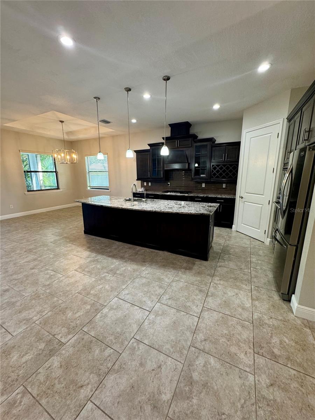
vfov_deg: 102.1
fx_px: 170
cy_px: 210
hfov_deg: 85.7
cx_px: 158
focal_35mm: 14
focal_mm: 2.22
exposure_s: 1/60
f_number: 2.2
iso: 200
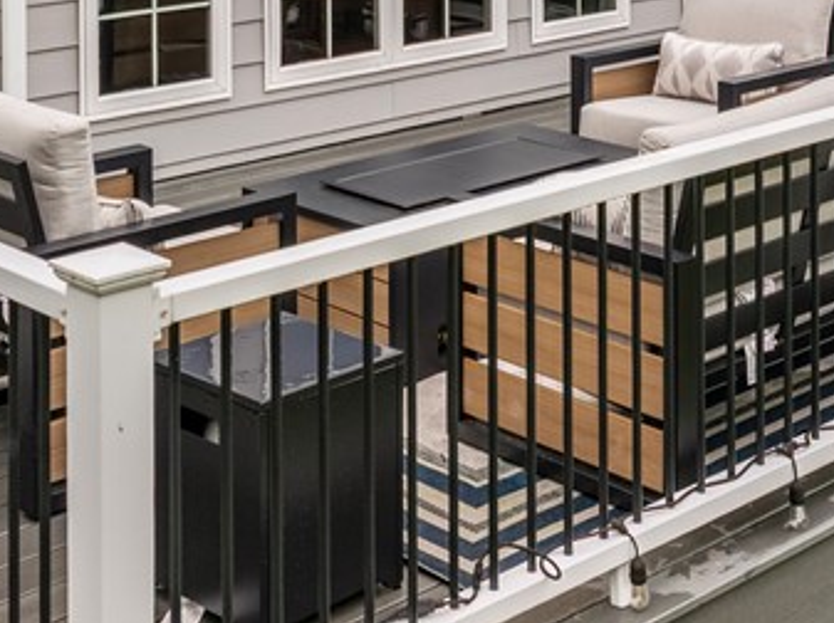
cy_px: -247
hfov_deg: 26.7
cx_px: 497
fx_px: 1757
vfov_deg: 18.4
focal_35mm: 73
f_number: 2.8
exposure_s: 1/100
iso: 150
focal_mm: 12.29
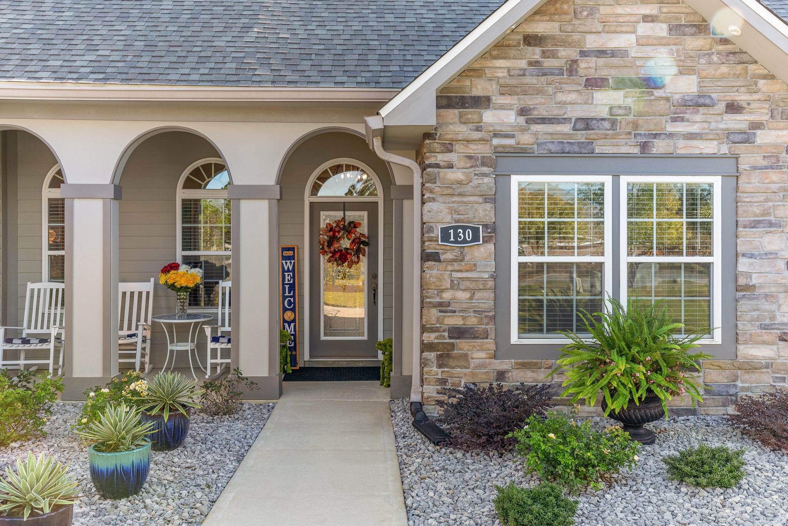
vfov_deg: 39.6
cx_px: 394
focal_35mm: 33
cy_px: 263
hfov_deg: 56.6
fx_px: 731
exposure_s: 1/100
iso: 320
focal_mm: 33.4
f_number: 7.1
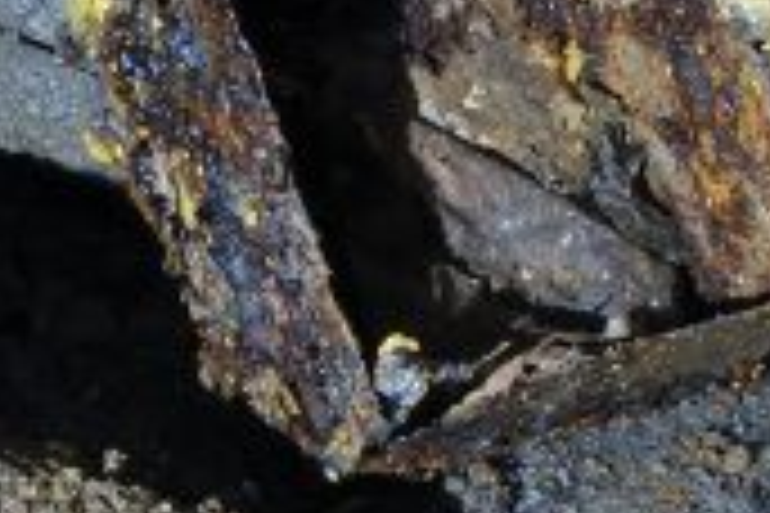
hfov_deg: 10.6
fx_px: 4064
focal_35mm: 190
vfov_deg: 7.2
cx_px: -153
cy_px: 612
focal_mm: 6.6
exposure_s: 1.5
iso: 80
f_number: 6.2
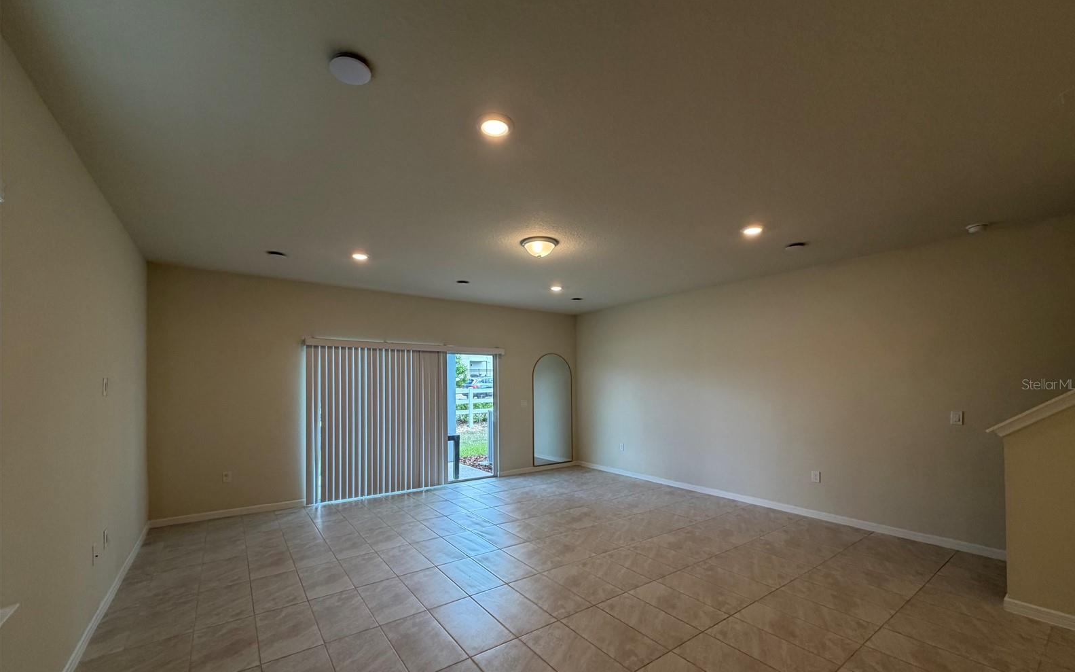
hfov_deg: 101.5
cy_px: 384
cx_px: 543
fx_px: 439
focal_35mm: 15
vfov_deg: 74.4
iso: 125
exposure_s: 1/120
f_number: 2.2
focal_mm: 2.22
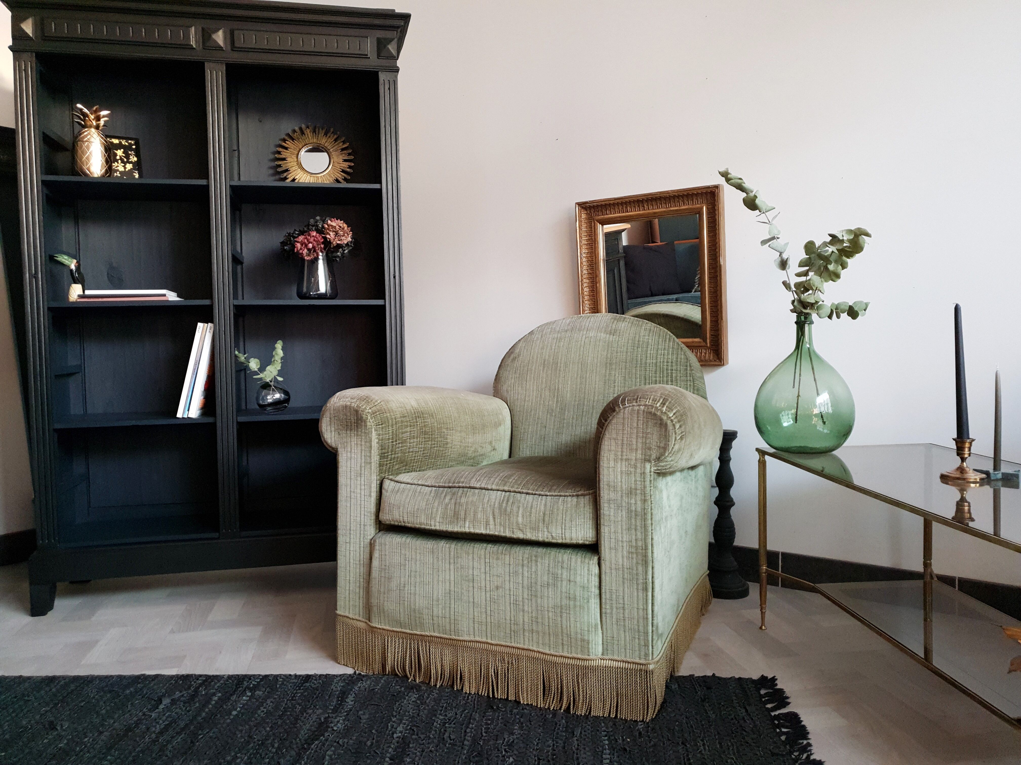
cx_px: 510
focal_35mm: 26
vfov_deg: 53.1
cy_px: 382
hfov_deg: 67.3
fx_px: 767
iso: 250
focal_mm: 4.3
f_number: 1.5
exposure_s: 1/50
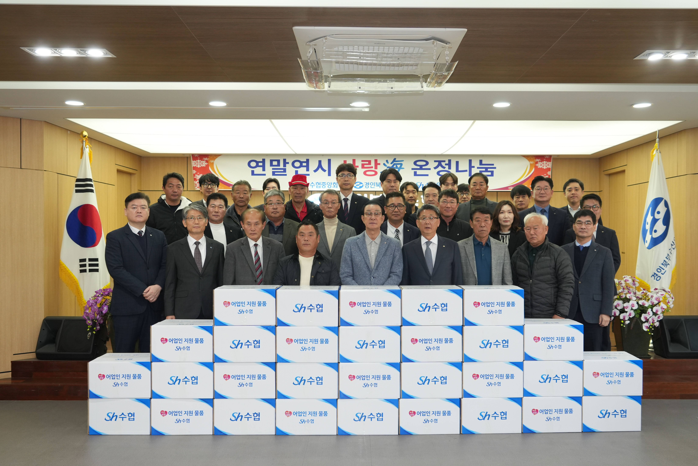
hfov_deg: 57.2
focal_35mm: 33
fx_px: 640
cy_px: 240
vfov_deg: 40.0
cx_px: 370
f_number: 5
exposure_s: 1/125
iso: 1250
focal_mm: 31
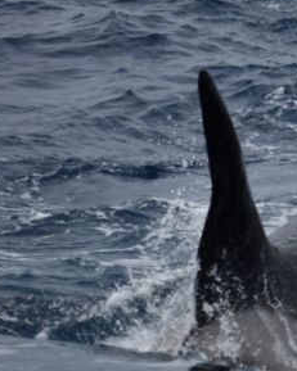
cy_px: 87
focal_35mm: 1300
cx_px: 404
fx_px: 14291
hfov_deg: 1.2
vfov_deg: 1.5
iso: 640
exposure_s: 1/8000
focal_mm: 500
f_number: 6.3
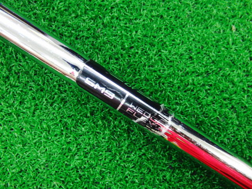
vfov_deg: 38.7
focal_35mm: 37
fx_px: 269
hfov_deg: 50.1
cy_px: 94
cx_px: 126
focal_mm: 6.42
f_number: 3.6
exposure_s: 1/25
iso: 400
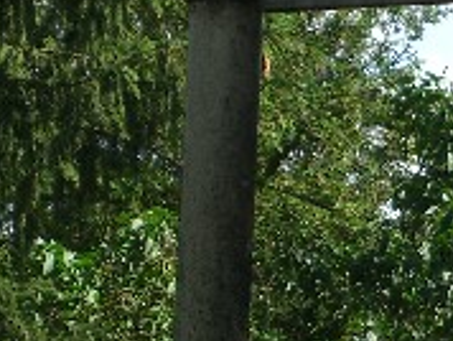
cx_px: 528
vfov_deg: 4.0
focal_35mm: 373
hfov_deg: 5.3
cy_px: -90
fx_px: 4888
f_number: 5.1
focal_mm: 23.7
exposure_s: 1/250
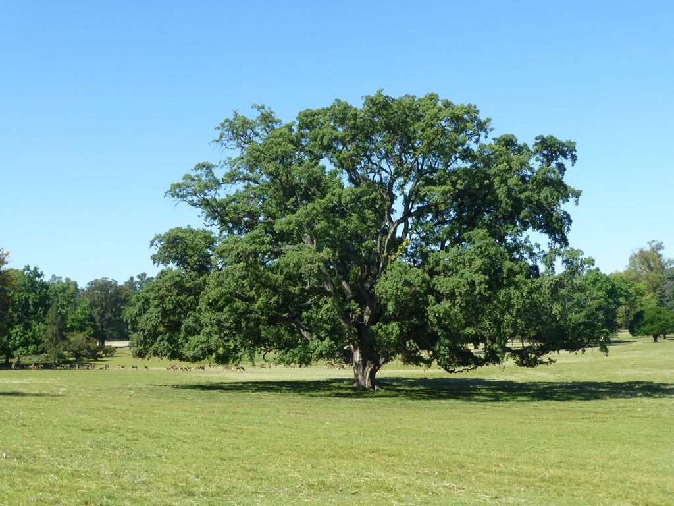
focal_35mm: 51
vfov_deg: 28.6
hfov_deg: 37.5
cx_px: 337
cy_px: 253
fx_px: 993
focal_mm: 9
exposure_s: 1/500
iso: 100
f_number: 4.4
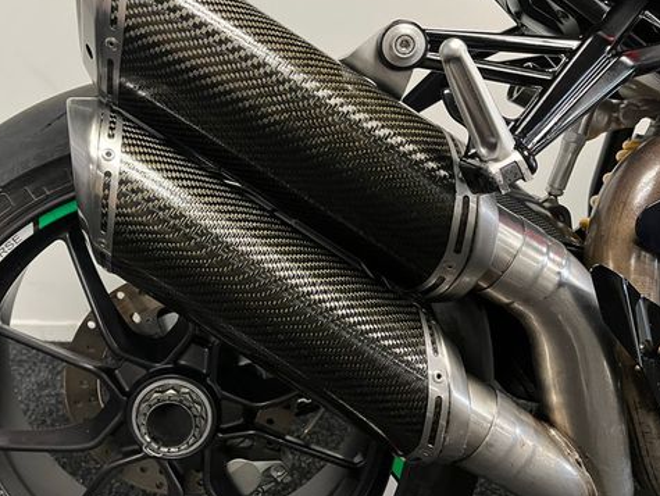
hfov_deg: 52.3
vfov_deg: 40.3
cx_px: 267
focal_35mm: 35
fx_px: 668
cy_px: 168
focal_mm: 5.1
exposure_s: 1/50
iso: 200
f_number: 1.6
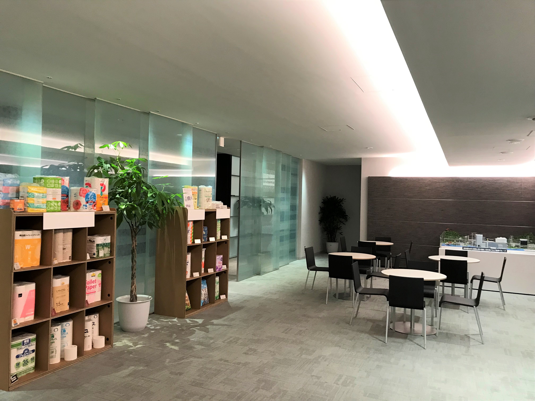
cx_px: 268
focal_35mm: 28
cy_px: 200
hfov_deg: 63.4
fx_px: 433
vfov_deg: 49.7
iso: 40
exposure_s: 1/17
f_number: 1.8
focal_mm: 3.99
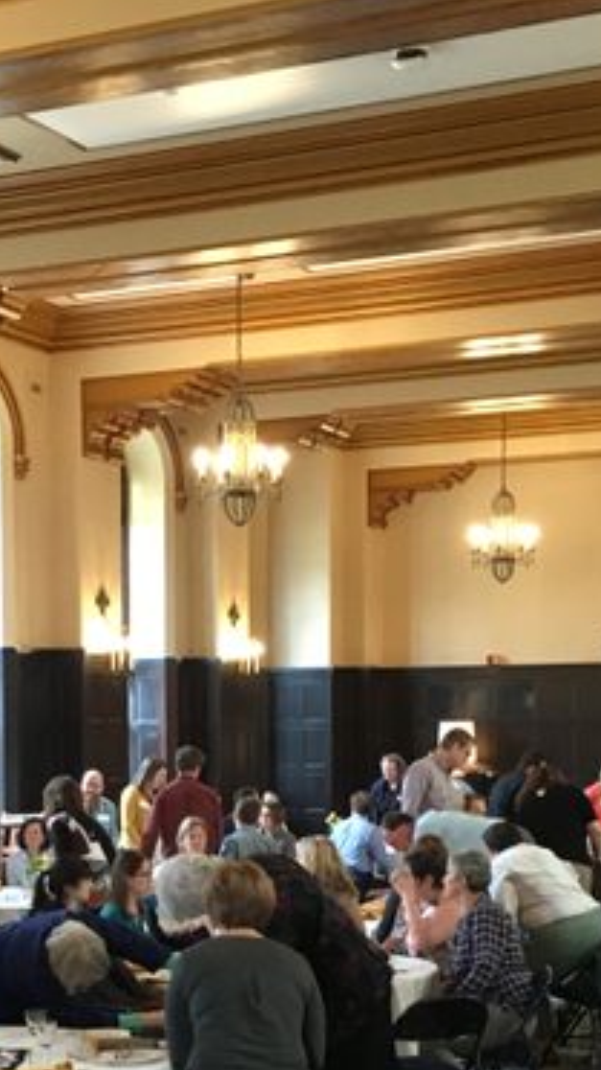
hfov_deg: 17.6
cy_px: 837
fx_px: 1928
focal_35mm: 68
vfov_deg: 30.3
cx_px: 155
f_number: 2.2
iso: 200
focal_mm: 4.15
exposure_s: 1/15
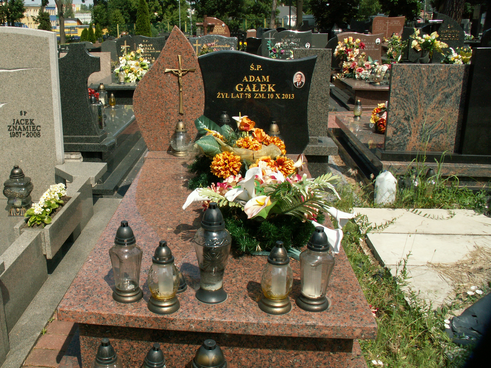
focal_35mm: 35
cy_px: 184
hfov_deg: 52.6
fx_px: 496
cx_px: 246
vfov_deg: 40.7
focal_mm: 5.86
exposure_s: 1/200
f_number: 7.1
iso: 50
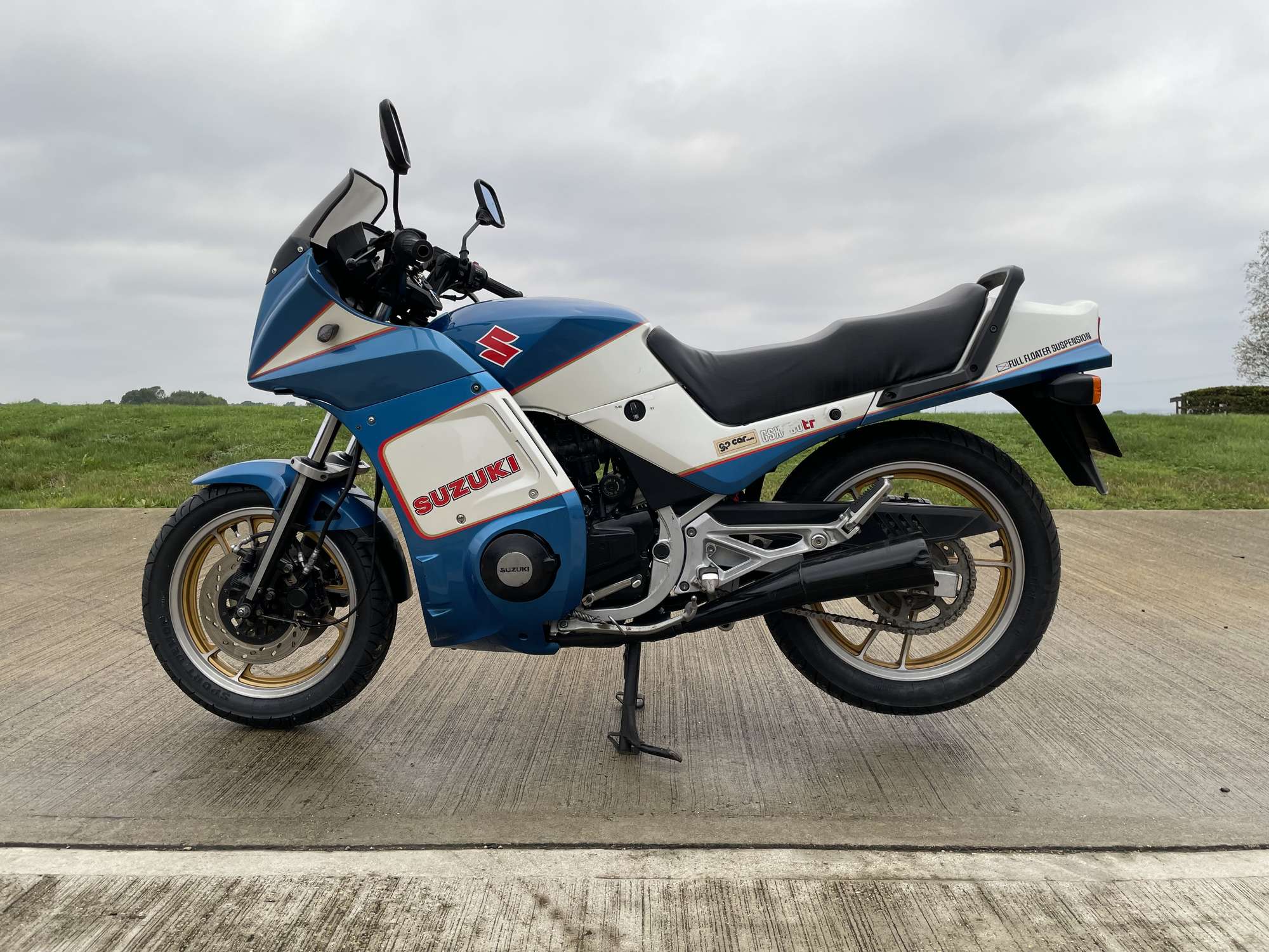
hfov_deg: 67.3
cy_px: 476
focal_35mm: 26
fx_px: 953
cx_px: 634
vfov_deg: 53.1
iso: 32
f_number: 1.6
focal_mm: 4.2
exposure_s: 1/1052
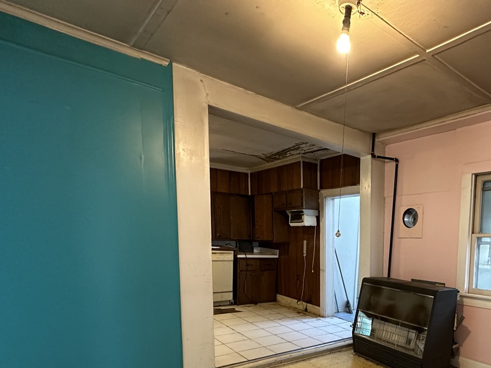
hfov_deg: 67.4
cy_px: 281
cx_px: 363
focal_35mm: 24
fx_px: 340
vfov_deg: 53.9
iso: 640
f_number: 2.2
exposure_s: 1/60
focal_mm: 2.22
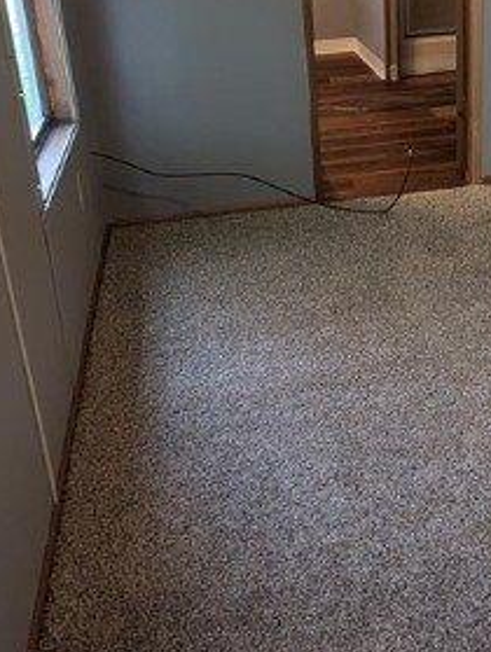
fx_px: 830
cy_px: 175
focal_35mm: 44
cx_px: 367
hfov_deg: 32.3
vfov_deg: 41.8
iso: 393
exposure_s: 1/60
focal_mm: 2.35
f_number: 2.2
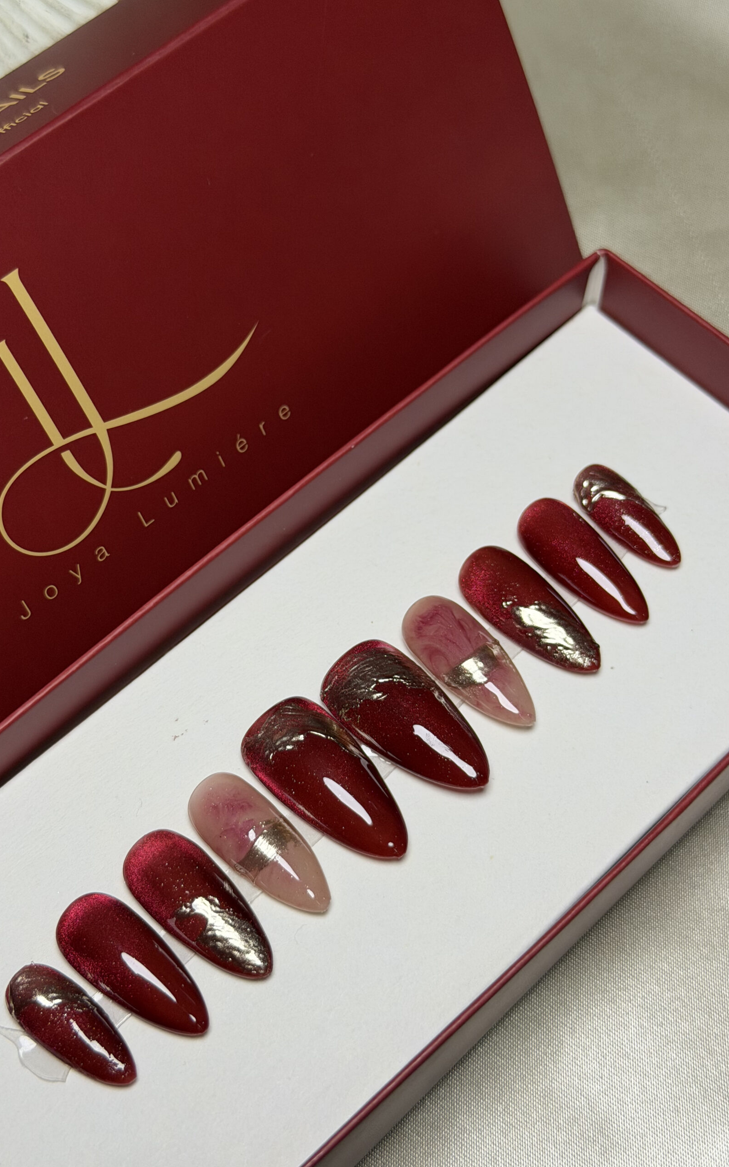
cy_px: 584
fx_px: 1621
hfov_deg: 25.3
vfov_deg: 39.6
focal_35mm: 51
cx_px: 334
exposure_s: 1/100
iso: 80
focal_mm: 6.76
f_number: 1.78
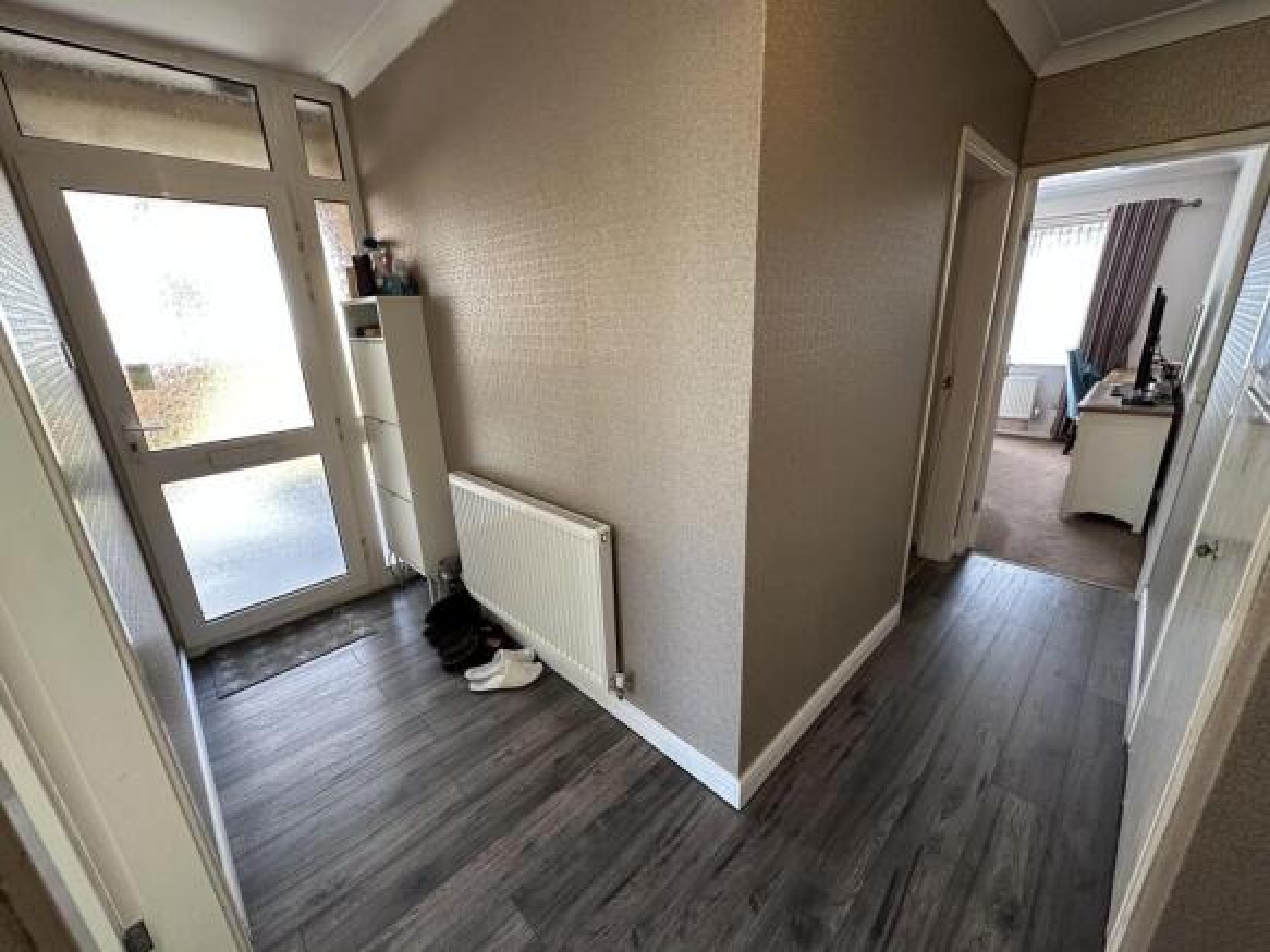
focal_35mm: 14
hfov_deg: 102.1
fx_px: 514
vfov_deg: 85.7
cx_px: 635
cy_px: 476
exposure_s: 1/100
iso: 250
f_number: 2.2
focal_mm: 2.22
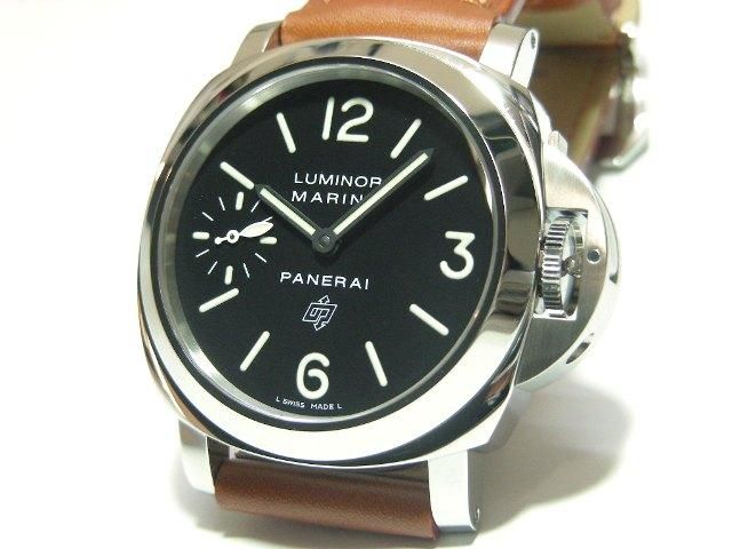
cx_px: 366
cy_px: 274
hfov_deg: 27.8
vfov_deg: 21.0
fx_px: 1480
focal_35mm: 70
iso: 200
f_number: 3.5
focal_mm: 11.7
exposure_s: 1/19.4
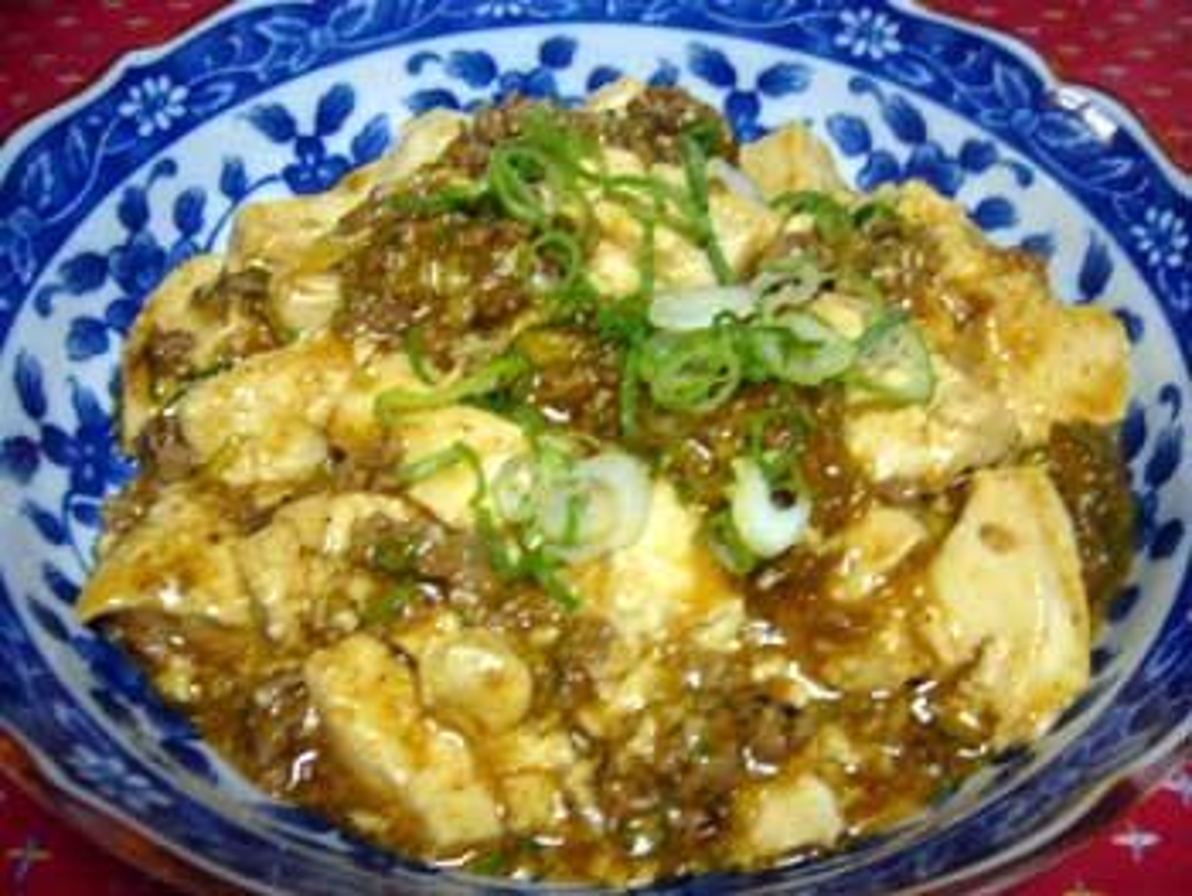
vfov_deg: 40.7
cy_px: 448
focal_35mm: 35
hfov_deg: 52.6
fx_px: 1206
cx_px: 596
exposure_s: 1/8
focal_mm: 5.8
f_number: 2.8
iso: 80
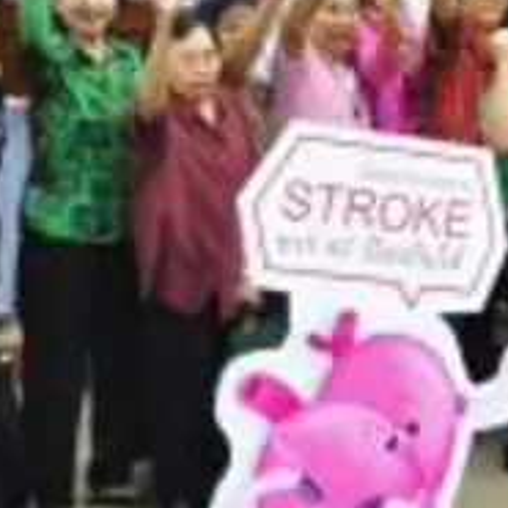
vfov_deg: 14.9
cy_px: -95
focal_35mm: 113
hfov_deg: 14.3
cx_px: 788
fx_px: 1873
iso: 1000
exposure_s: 1/30
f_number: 5
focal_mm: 21
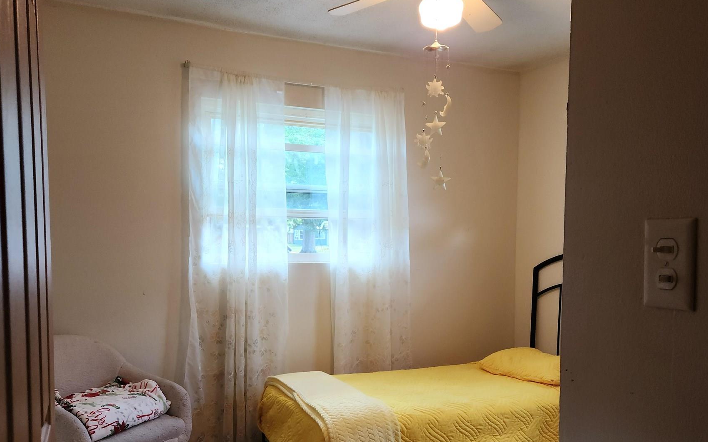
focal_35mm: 33
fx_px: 637
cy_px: 283
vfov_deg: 38.0
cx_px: 356
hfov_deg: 58.1
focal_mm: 5.4
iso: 125
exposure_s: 1/60
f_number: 1.8
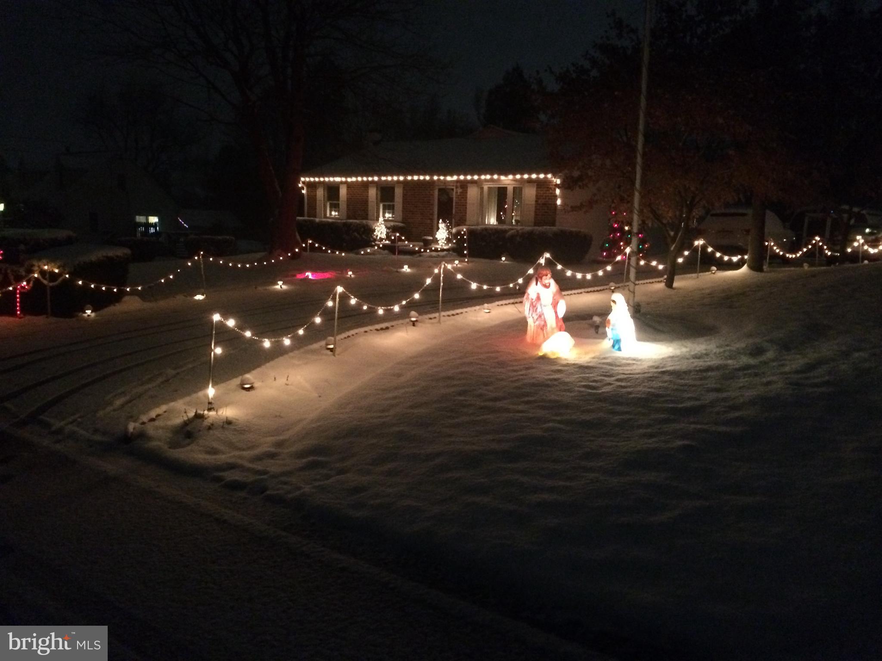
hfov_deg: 61.7
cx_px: 441
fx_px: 739
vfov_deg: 48.2
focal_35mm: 29
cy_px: 330
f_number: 2.2
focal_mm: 4.15
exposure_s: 1/15
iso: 640
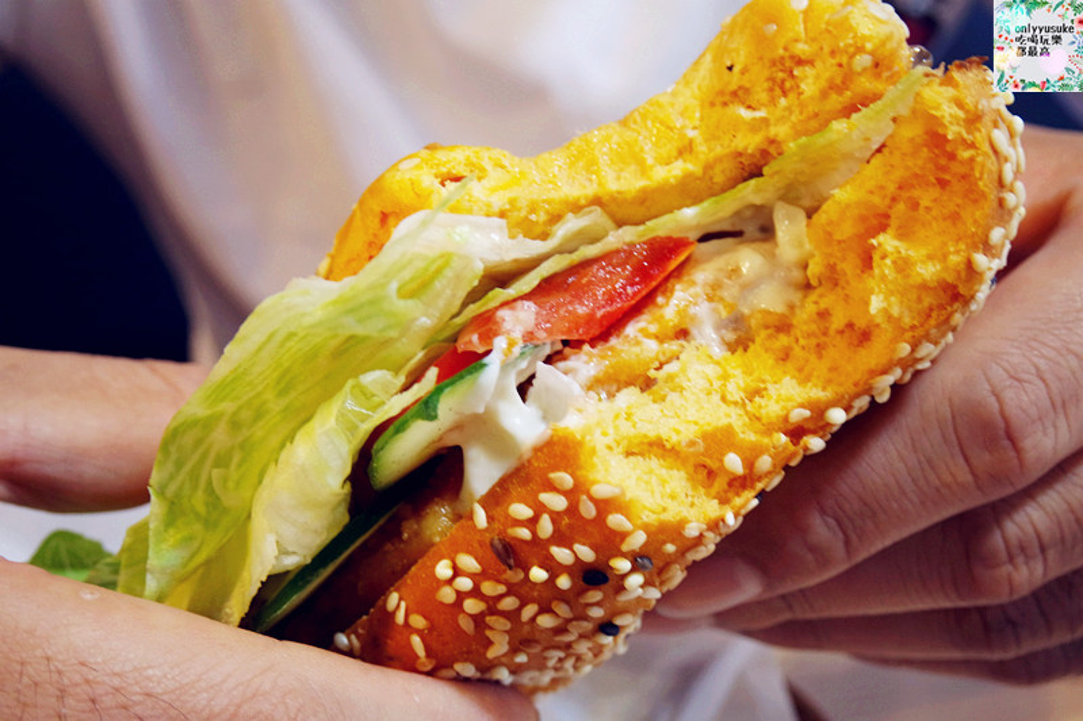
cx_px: 542
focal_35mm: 43
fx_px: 1293
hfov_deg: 45.4
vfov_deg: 31.2
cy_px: 360
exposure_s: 1/20
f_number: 4
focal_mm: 16
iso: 400
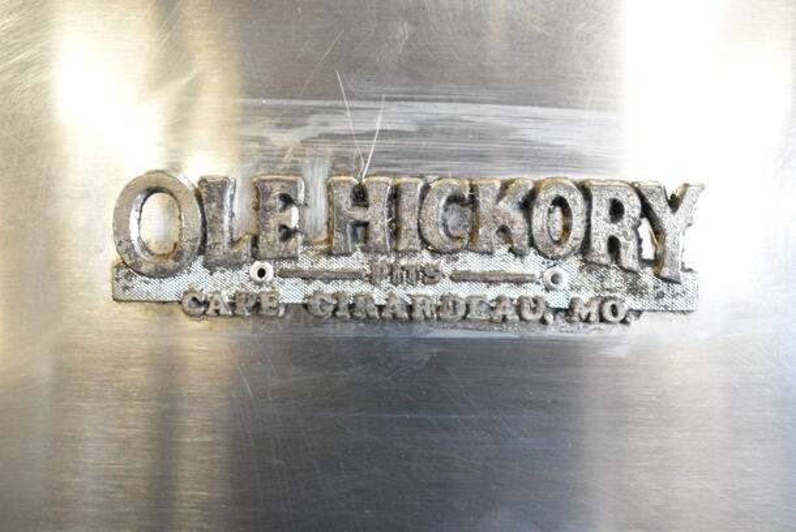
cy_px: 266
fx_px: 930
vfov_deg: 32.0
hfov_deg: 46.4
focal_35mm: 42
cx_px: 398
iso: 6400
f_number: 6.3
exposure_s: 1/125
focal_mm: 28
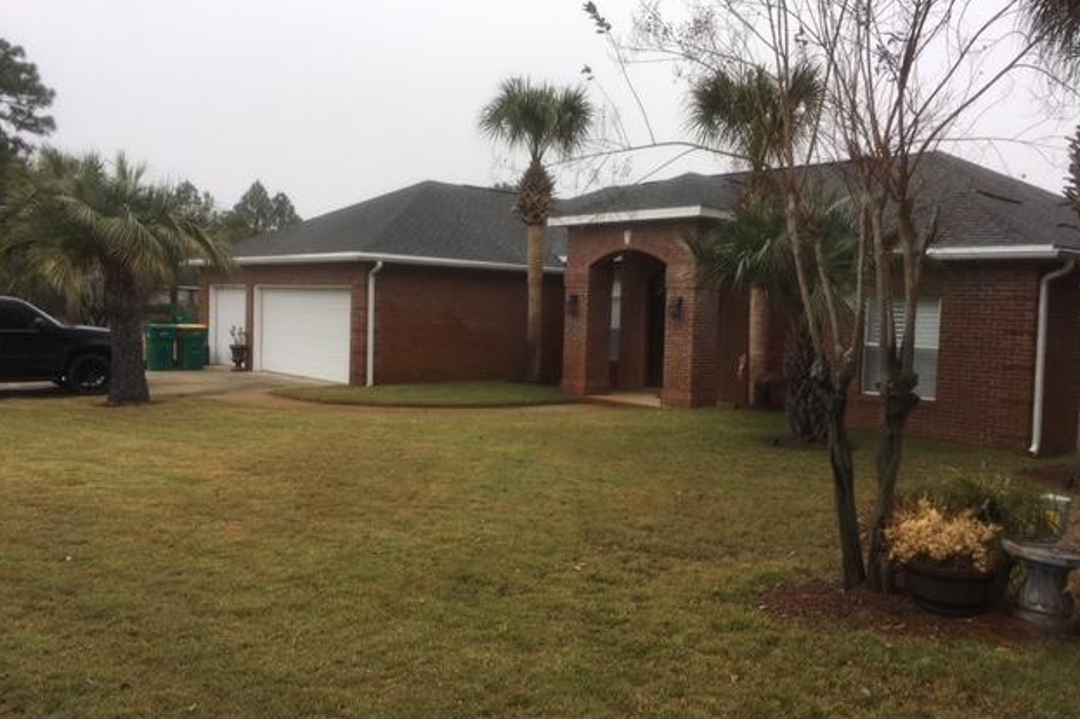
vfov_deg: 42.3
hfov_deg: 60.3
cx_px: 550
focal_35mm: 31
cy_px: 353
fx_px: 930
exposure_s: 1/625
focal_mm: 4.15
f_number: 2.2
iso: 25
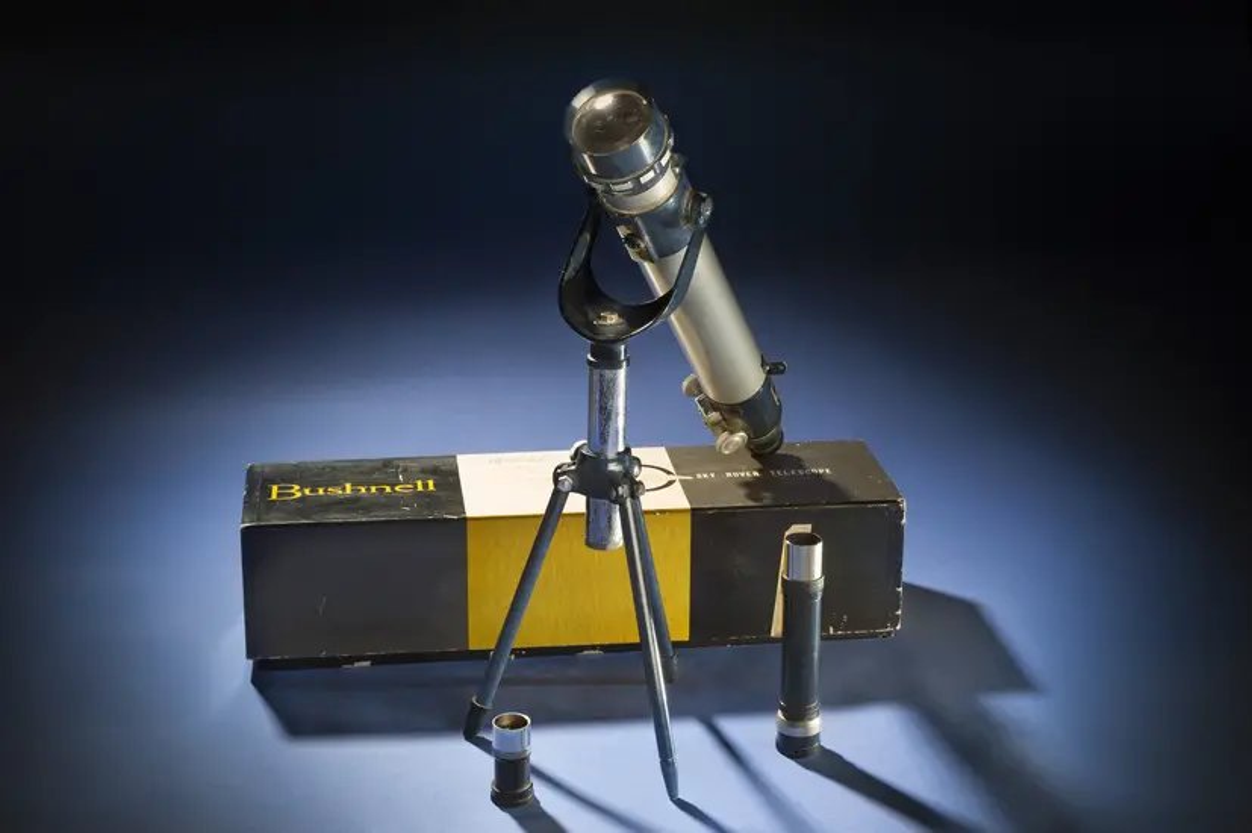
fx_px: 2085
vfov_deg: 22.6
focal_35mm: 60
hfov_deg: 33.4
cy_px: 416
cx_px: 626
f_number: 16
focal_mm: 60
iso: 100
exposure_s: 1/160
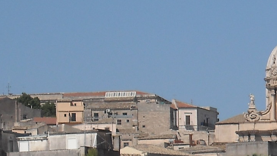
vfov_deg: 3.2
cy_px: 87
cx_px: 274
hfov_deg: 5.7
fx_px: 2797
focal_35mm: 381
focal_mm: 17.1
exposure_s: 1/250
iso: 64
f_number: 9.3
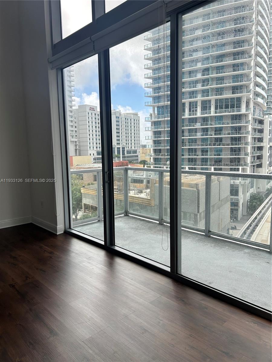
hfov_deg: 53.1
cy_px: 181
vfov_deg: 67.3
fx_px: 272
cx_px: 136
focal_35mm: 26
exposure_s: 1/332
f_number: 1.5
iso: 50
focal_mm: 5.7
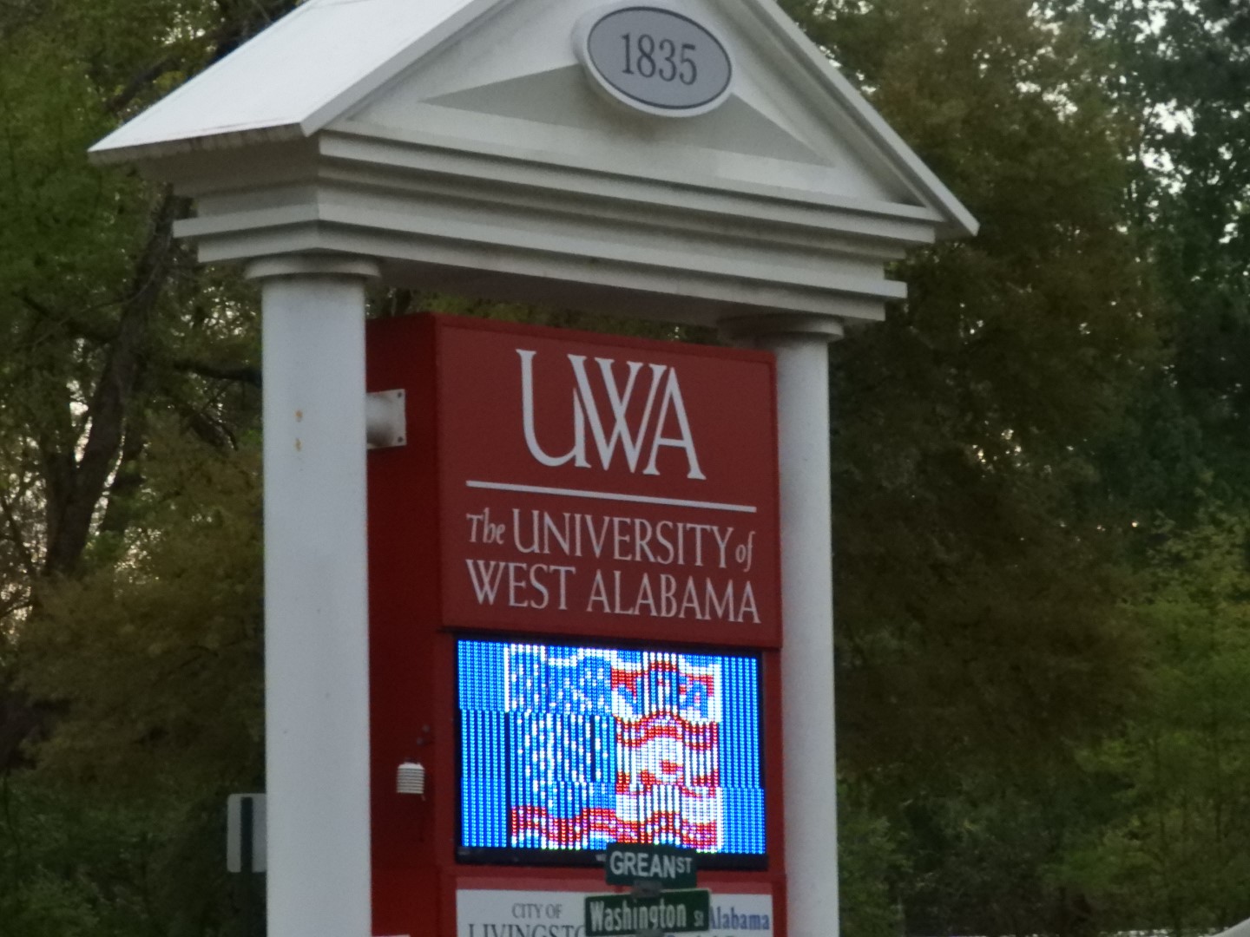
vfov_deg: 8.2
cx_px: 625
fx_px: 6500
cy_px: 468
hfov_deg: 11.0
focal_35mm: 180
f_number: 6
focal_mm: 32.2
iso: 1600
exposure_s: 1/1600
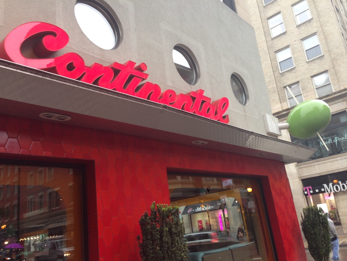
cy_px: 130
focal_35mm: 33
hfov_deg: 55.4
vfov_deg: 42.9
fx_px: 331
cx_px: 174
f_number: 2.4
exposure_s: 1/20
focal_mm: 4.12
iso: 64
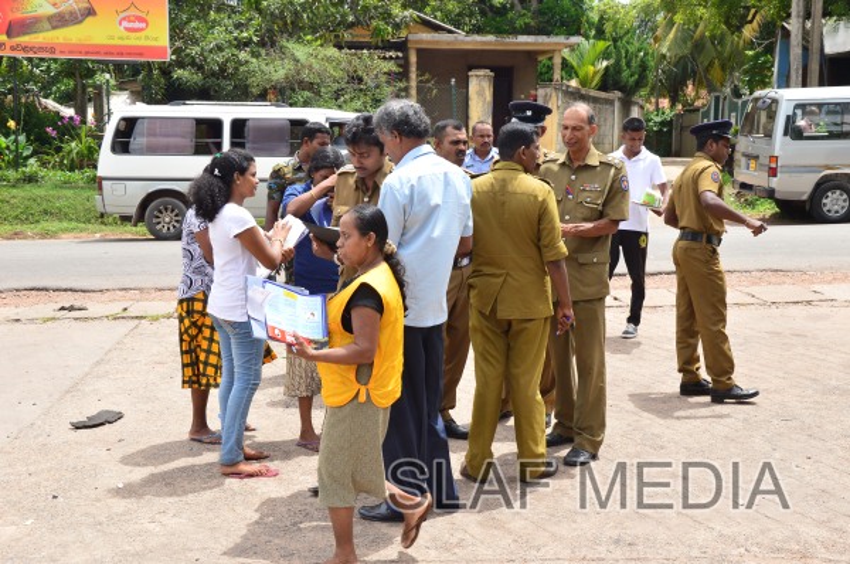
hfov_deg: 37.9
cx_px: 425
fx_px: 1238
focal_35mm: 52
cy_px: 282
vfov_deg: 25.7
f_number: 8
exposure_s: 1/400
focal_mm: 35
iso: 400
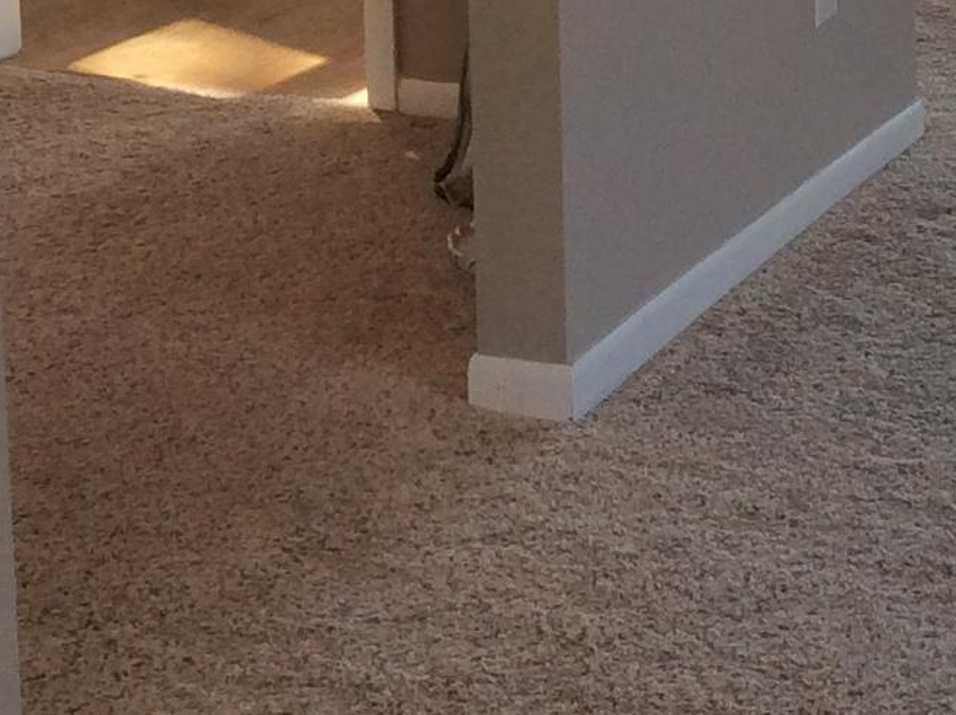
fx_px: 3476
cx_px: 680
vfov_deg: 11.4
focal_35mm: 126
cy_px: -243
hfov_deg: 15.6
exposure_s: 1/60
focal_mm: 3.3
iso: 40
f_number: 2.4
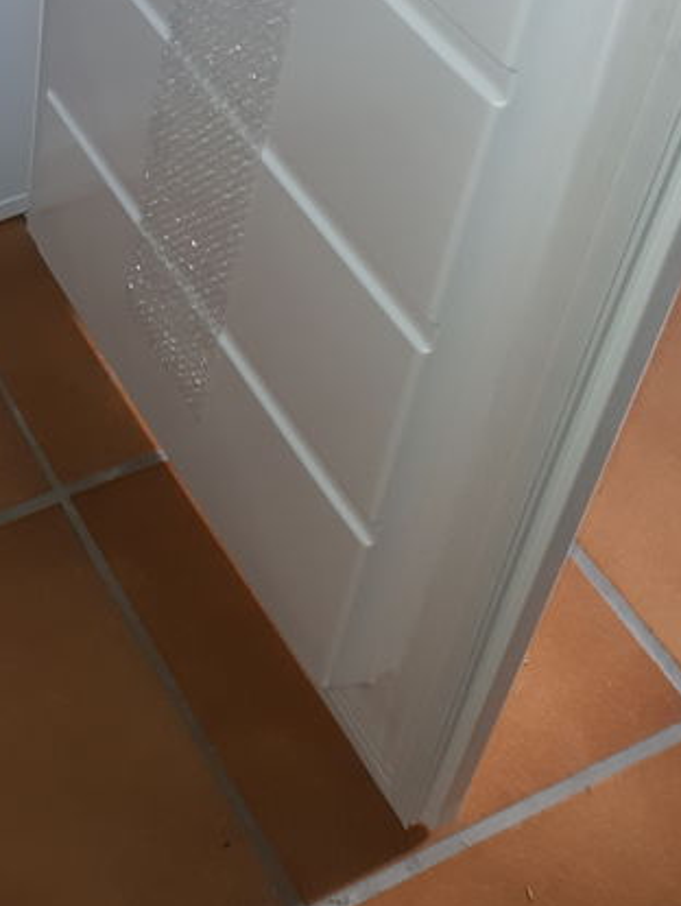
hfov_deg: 21.2
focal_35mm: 65
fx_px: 1702
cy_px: -122
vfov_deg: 27.0
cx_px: -107
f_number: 1.9
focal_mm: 3.6
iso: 100
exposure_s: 1/30
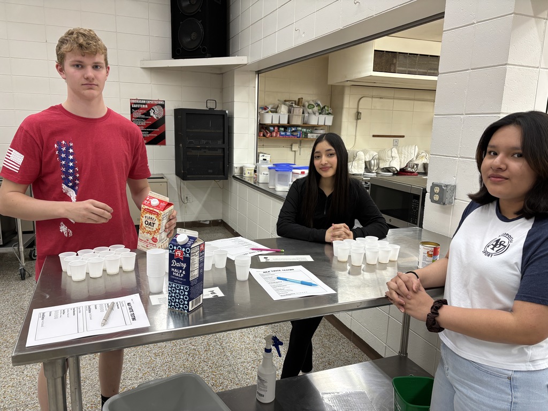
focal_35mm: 26
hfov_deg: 67.3
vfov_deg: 53.1
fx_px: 412
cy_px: 206
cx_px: 274
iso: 125
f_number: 1.6
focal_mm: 5.96
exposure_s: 1/120
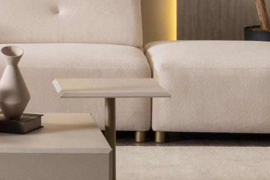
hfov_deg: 14.0
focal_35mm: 145
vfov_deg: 9.4
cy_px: -9
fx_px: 1087
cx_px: 7
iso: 100
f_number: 13
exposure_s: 1/1.25
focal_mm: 44
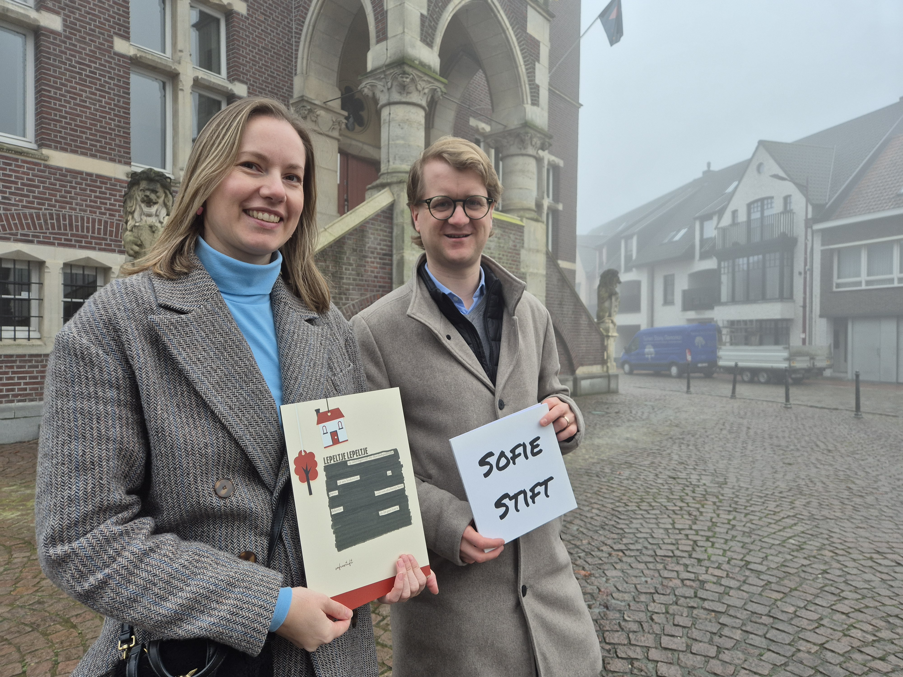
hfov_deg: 73.9
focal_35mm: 23
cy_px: 338
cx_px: 452
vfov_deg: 58.9
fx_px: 600
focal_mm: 5.4
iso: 64
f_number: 1.8
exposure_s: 1/180
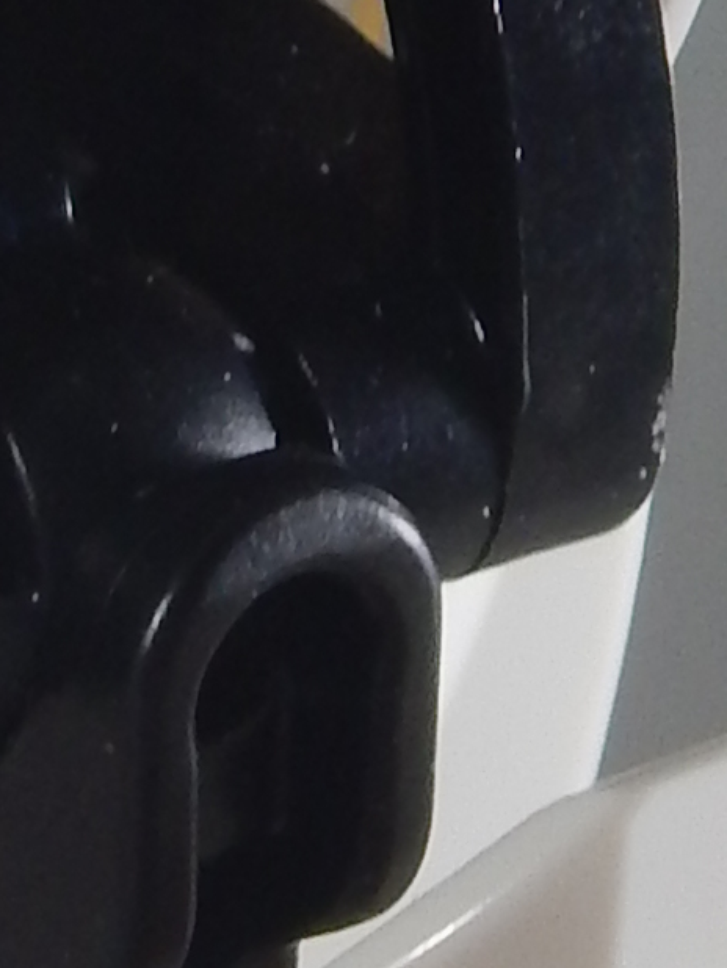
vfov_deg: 7.9
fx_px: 6884
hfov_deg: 6.0
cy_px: -294
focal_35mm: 246
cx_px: -16
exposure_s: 1/60
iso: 125
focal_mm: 5.9
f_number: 3.9
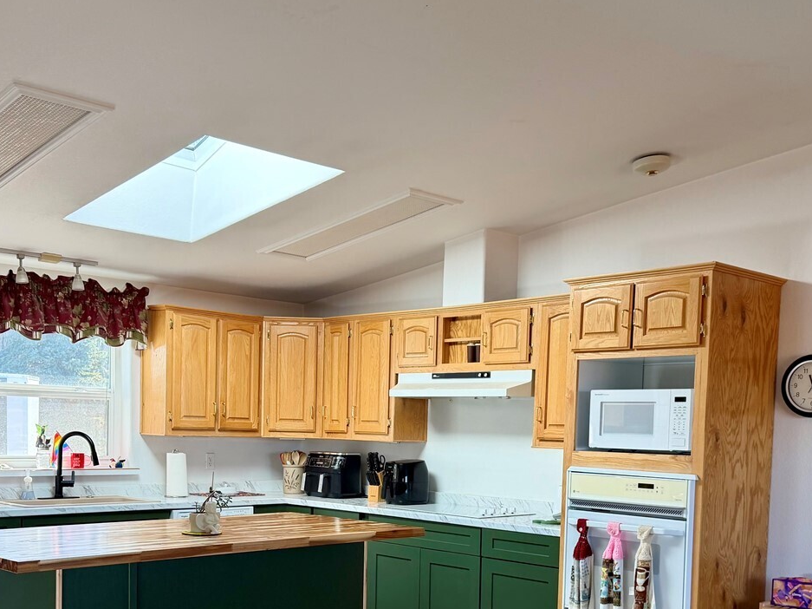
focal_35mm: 41
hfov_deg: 45.7
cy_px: 468
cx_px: 364
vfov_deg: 34.3
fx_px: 961
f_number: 1.78
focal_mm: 6.76
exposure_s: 1/188
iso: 125
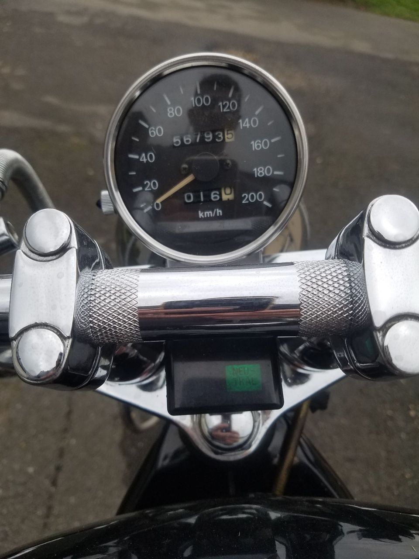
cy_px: 280
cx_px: 210
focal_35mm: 26
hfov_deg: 53.1
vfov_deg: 67.3
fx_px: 420
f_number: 1.7
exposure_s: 1/1528
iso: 50
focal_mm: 4.2
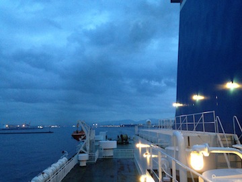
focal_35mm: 33
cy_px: 91
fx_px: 231
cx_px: 121
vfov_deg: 42.9
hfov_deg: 55.4
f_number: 2.4
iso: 400
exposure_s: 1/20
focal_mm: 4.12
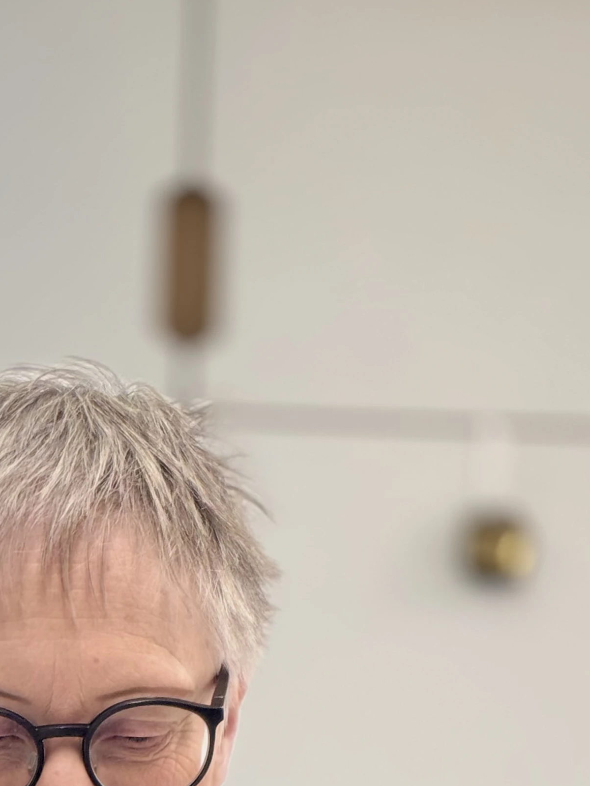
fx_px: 2749
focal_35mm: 121
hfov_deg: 12.2
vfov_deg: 15.6
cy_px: 970
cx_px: 74
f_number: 1.78
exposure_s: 1/100
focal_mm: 6.76
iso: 80
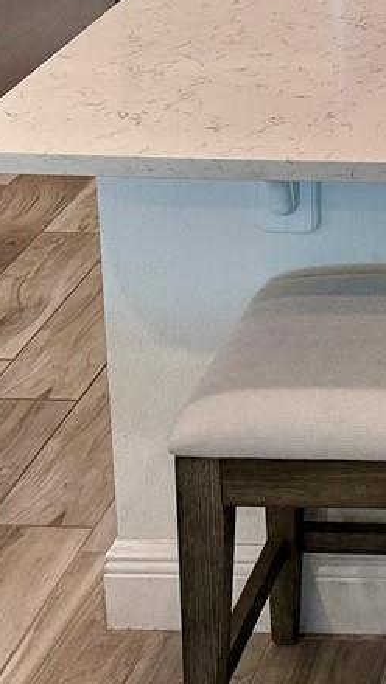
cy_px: -236
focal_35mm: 95
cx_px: 789
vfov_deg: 20.3
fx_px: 1726
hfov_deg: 11.4
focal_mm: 6.76
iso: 200
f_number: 1.78
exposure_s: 1/218
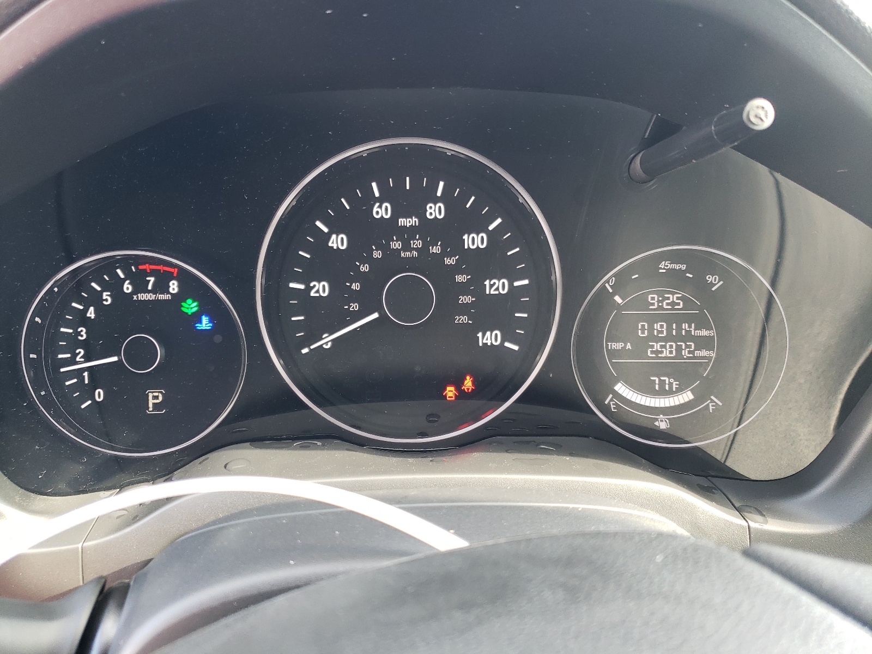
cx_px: 436
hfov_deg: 67.3
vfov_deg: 53.1
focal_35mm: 26
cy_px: 327
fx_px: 655
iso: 94
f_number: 1.5
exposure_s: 1/50
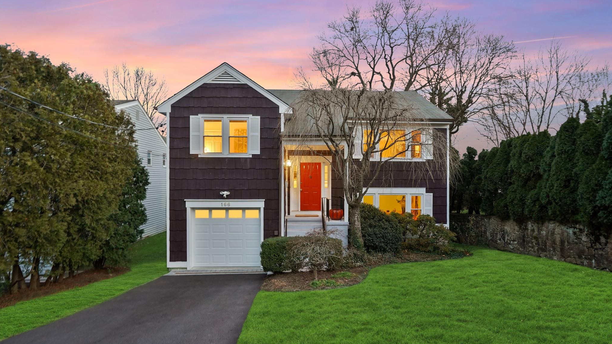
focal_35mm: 20
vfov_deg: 55.8
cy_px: 183
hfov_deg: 86.6
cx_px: 305
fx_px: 325
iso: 1600
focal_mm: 19
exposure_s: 1/50
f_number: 7.1
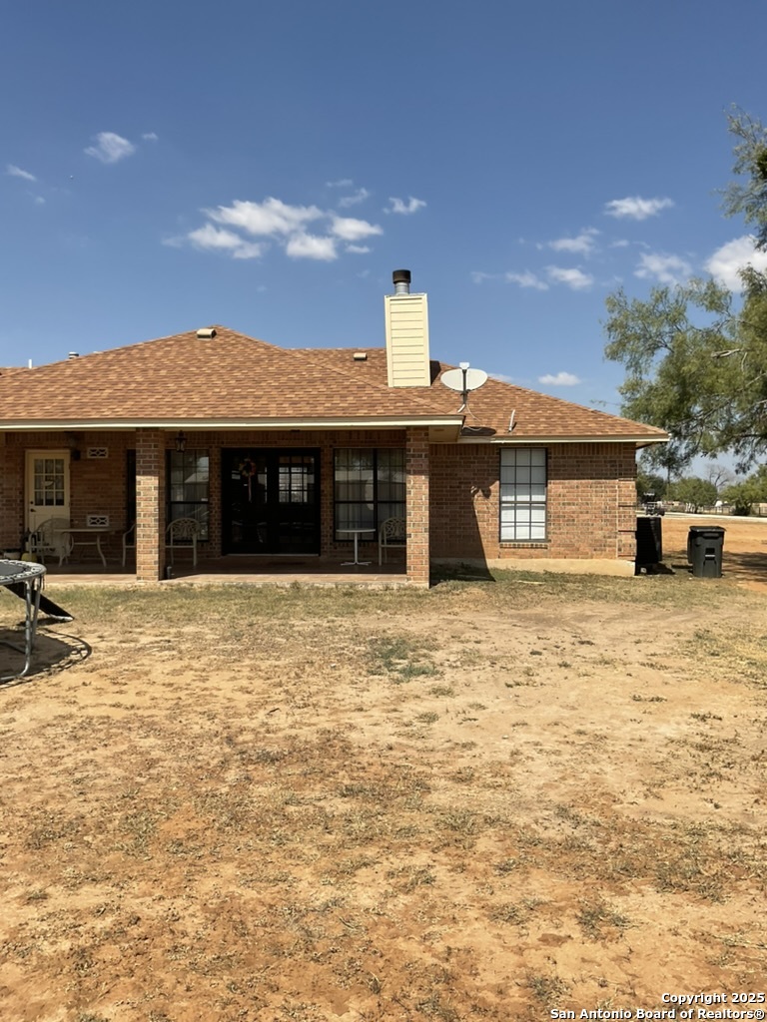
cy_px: 511
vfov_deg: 61.7
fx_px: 857
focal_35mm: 29
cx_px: 384
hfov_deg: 48.2
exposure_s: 1/2801
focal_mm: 3
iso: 16
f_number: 1.8
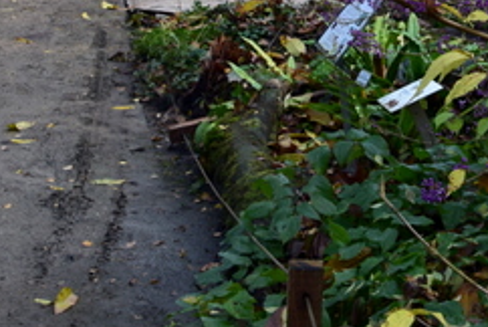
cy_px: -93
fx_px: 1479
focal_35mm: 109
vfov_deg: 12.2
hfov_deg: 18.1
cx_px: 526
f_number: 8
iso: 400
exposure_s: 1/80
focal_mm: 22
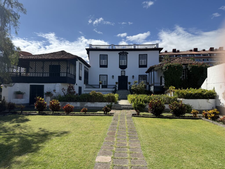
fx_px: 156
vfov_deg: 56.8
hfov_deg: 71.6
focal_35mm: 24
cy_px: 84
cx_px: 112
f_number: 1.78
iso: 100
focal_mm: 6.76
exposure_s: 1/6711
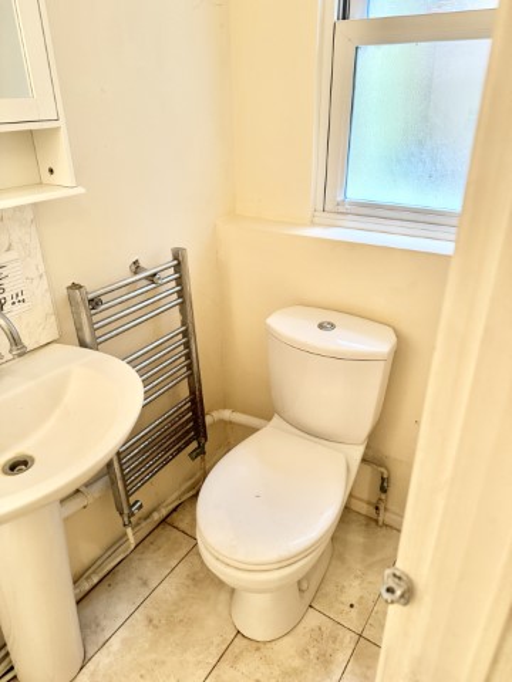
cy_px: 341
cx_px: 256
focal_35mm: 24
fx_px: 473
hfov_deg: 56.8
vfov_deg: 71.6
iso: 320
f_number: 1.78
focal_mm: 6.86
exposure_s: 1/50
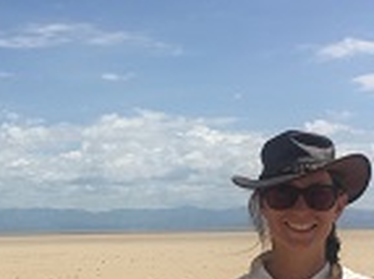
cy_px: 216
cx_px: 120
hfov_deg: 27.2
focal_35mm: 71
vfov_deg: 20.5
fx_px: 766
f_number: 2.2
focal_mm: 4.15
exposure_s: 1/4950
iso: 32
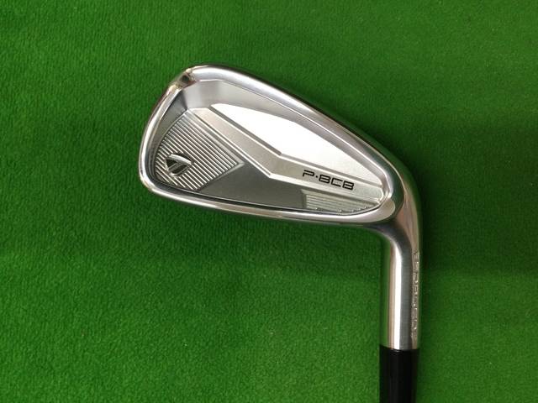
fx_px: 482
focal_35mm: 31
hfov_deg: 58.4
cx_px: 269
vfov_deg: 45.4
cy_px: 202
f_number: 2.4
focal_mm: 3.3
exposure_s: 1/30
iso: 80
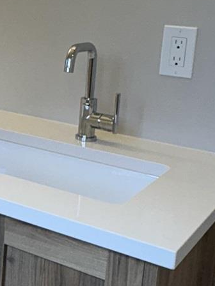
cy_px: 82
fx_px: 596
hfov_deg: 18.8
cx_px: -74
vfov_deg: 26.8
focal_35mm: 72
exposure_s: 1/120
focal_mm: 2.22
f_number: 2.2
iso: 80
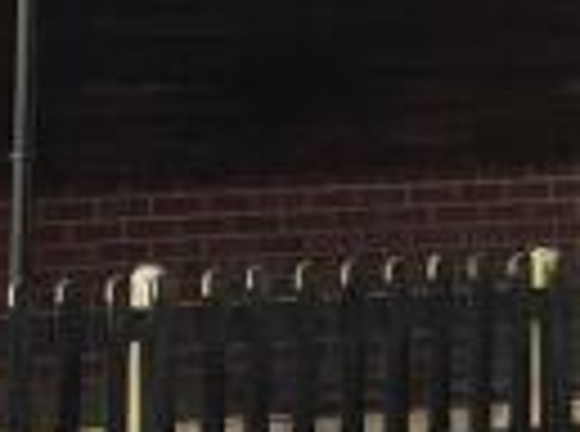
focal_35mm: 231
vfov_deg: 6.1
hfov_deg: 8.6
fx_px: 3860
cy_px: -702
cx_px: 369
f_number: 2.2
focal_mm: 4.15
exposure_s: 1/938
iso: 25
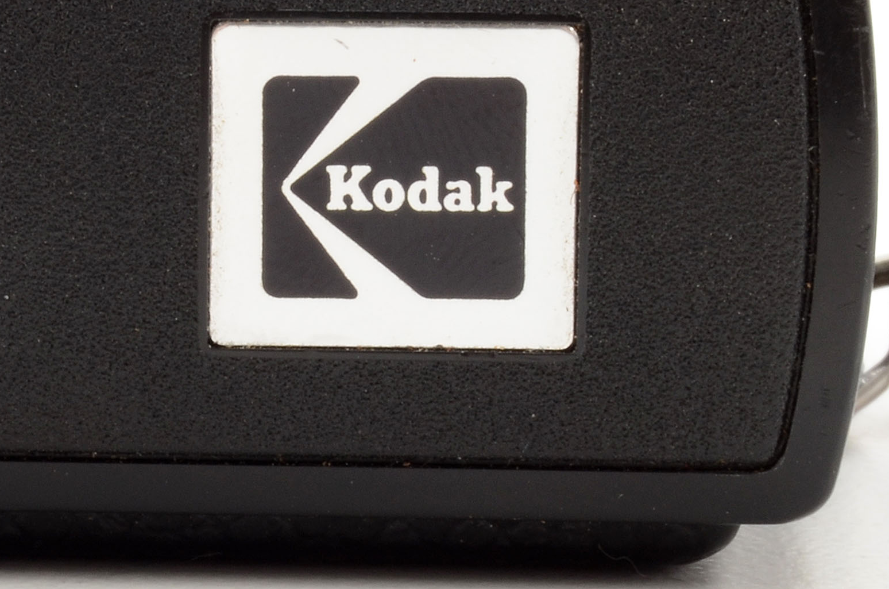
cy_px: 297
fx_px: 6471
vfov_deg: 5.2
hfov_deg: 7.8
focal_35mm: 263
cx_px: 28
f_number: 25
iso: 200
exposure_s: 1/160
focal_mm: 55
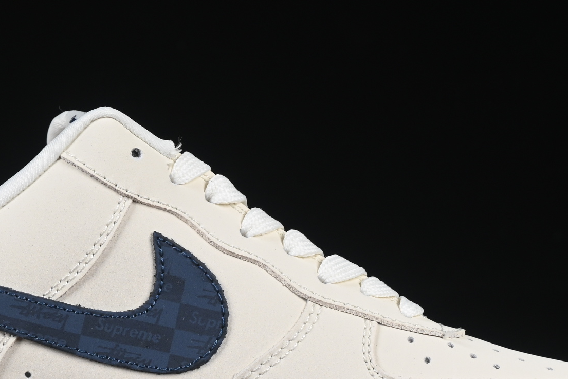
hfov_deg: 10.9
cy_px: 272
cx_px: 186
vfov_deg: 7.3
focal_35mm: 189
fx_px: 2982
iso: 160
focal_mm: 50
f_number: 8
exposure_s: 1/80
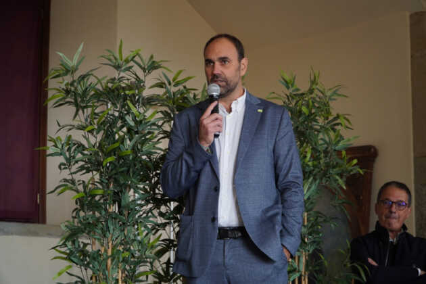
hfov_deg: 28.1
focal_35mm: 72
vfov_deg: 18.9
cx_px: 213
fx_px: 852
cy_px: 142
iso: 320
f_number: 4
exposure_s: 1/100
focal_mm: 48
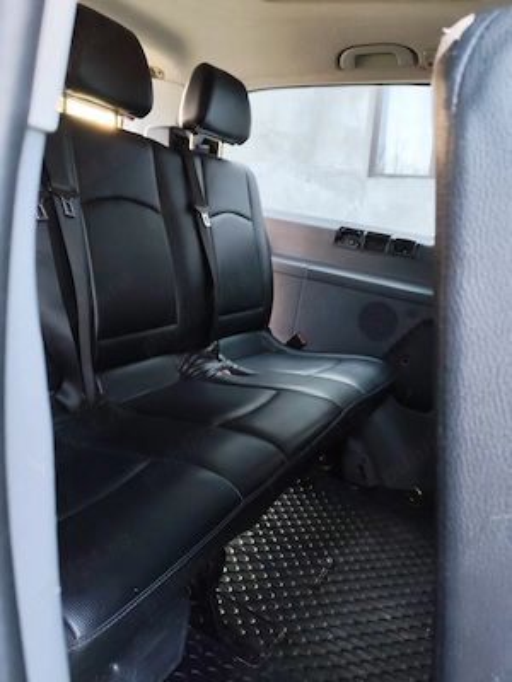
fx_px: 532
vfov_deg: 65.3
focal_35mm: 27
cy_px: 341
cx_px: 256
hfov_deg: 51.4
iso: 1000
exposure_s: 1/100
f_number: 1.9
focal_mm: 6.12
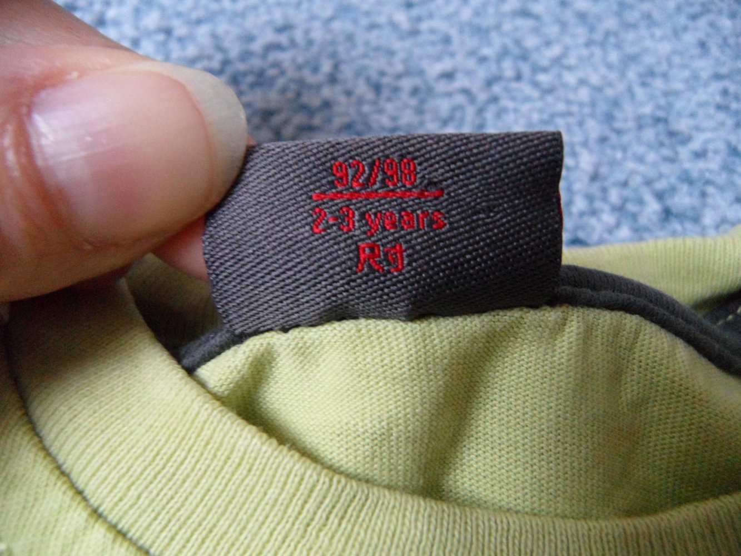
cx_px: 370
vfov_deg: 56.8
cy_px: 278
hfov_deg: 71.6
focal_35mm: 24
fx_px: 514
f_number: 2.9
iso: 400
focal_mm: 4.1
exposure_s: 1/30
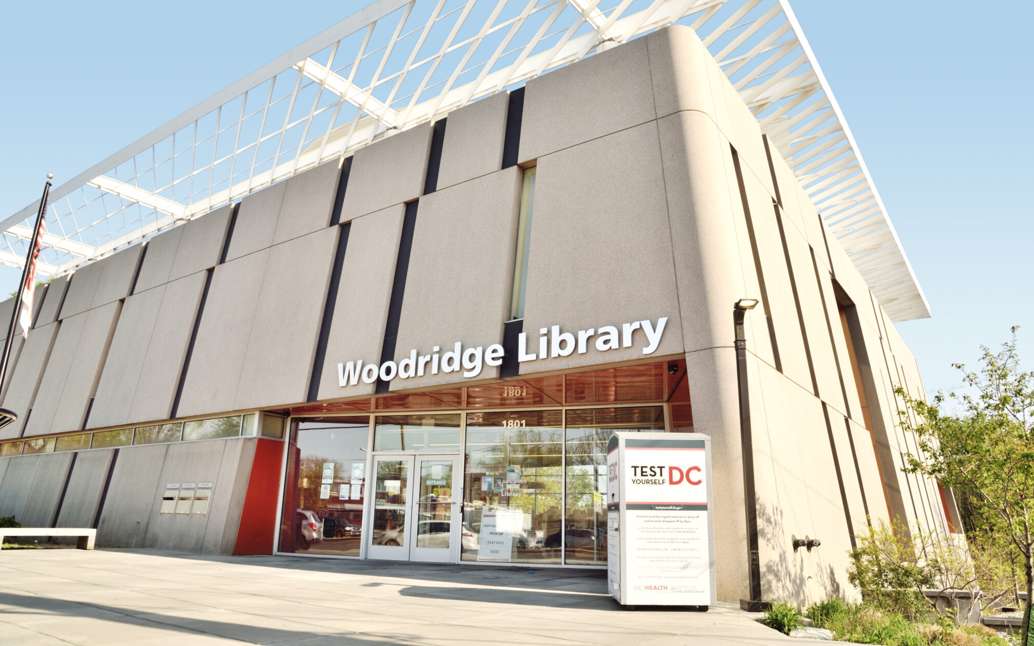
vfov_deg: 49.2
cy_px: 298
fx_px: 704
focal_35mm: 25
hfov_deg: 72.5
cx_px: 518
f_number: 11
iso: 160
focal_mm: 24
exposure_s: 1/200
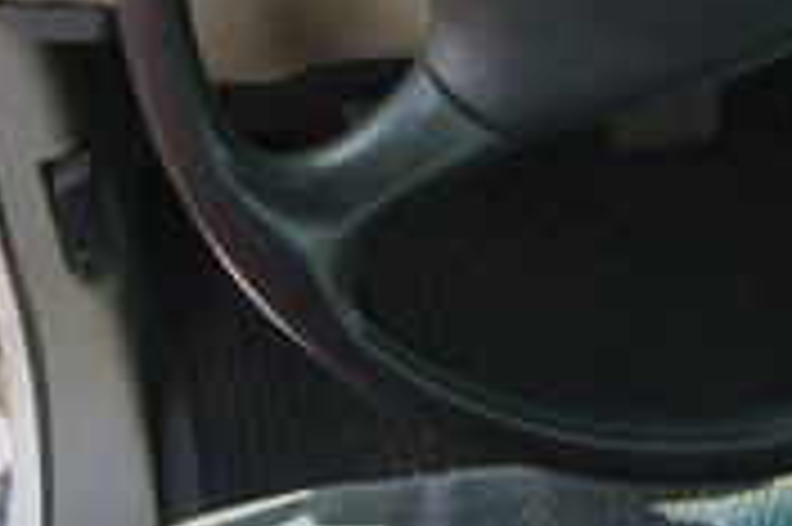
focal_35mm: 91
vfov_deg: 14.3
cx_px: 648
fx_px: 2000
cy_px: -171
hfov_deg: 22.1
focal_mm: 5.8
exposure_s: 1/125
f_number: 2.8
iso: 50
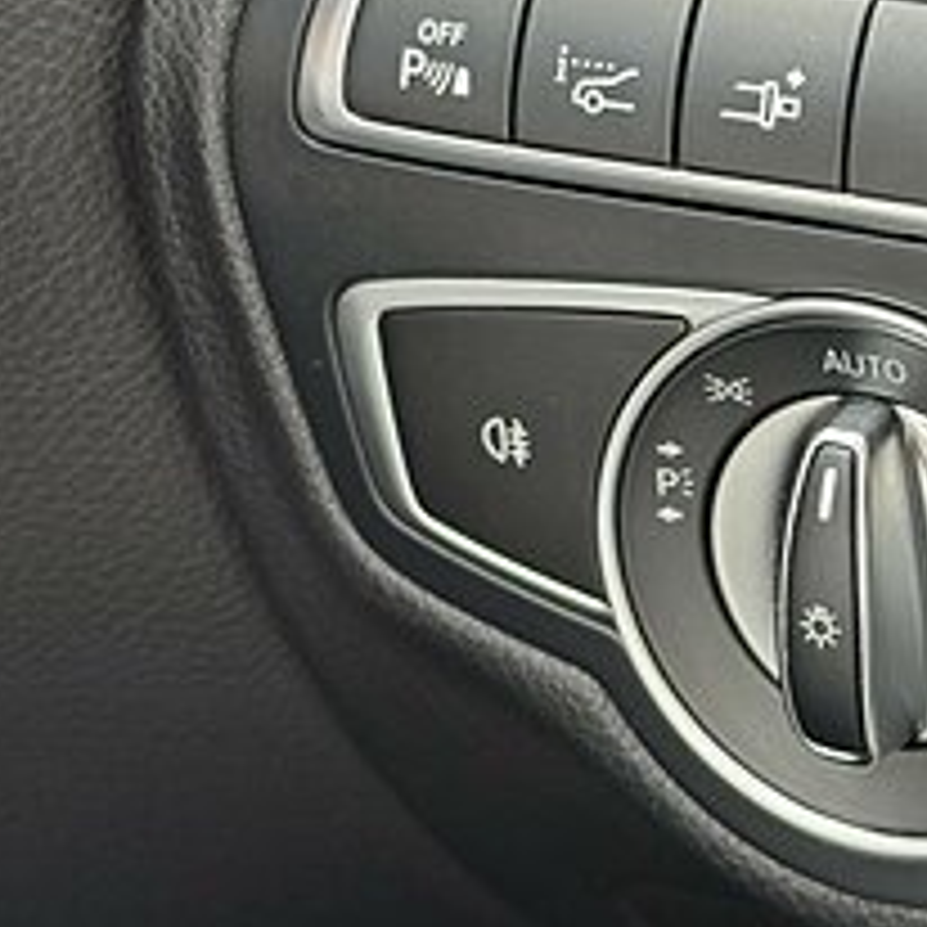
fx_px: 3424
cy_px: 382
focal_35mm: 113
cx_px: 873
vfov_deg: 15.4
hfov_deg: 15.2
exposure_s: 1/84
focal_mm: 6.76
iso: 100
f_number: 1.78
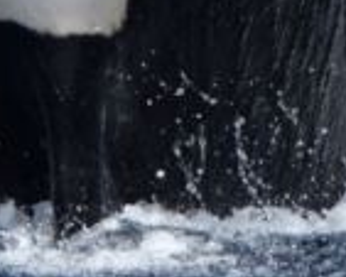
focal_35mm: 1276
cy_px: -163
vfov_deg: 1.2
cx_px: 135
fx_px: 13076
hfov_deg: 1.5
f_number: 5.6
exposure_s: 1/8000
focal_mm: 240
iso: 1000
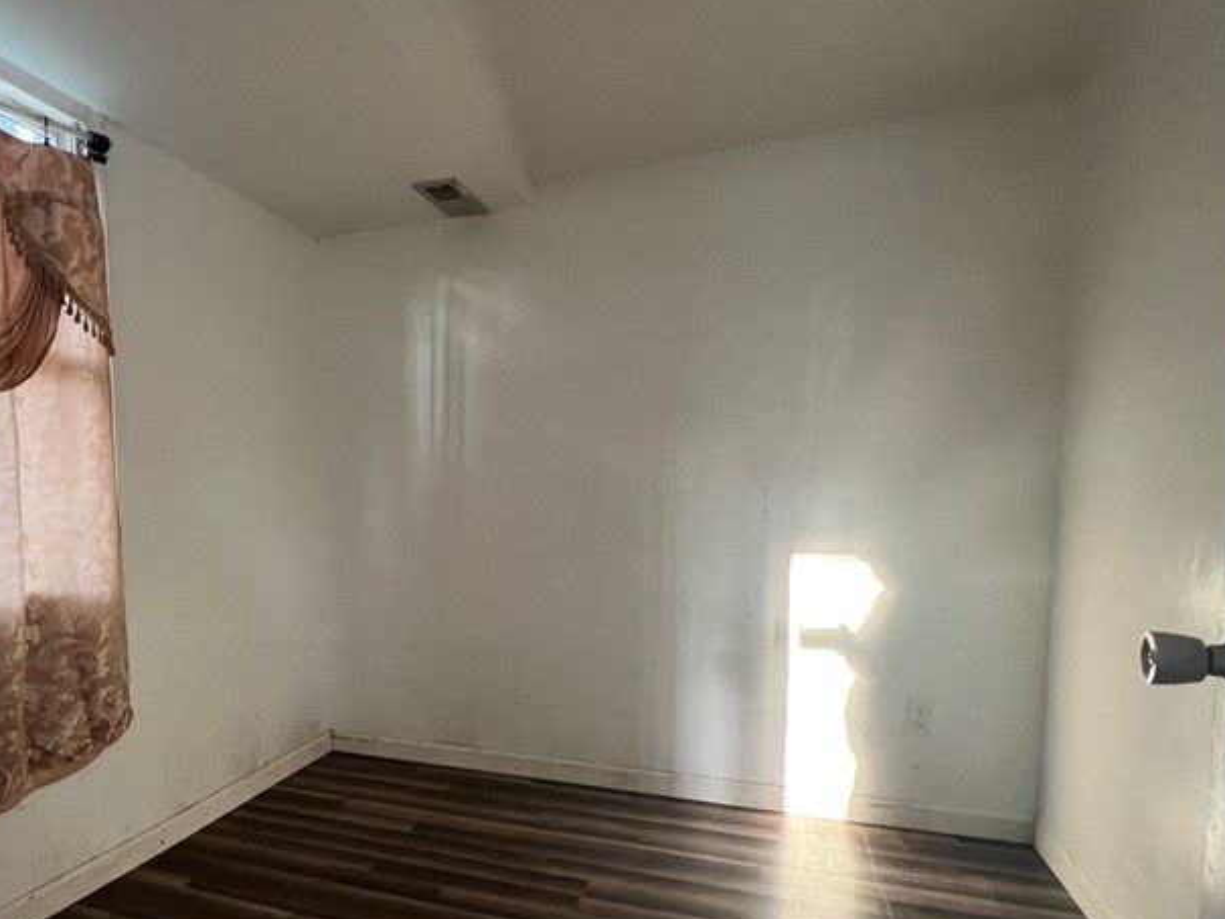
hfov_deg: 73.0
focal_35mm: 22
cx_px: 369
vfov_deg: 60.5
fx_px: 779
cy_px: 559
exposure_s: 1/60
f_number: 1.8
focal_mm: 1.57
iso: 400
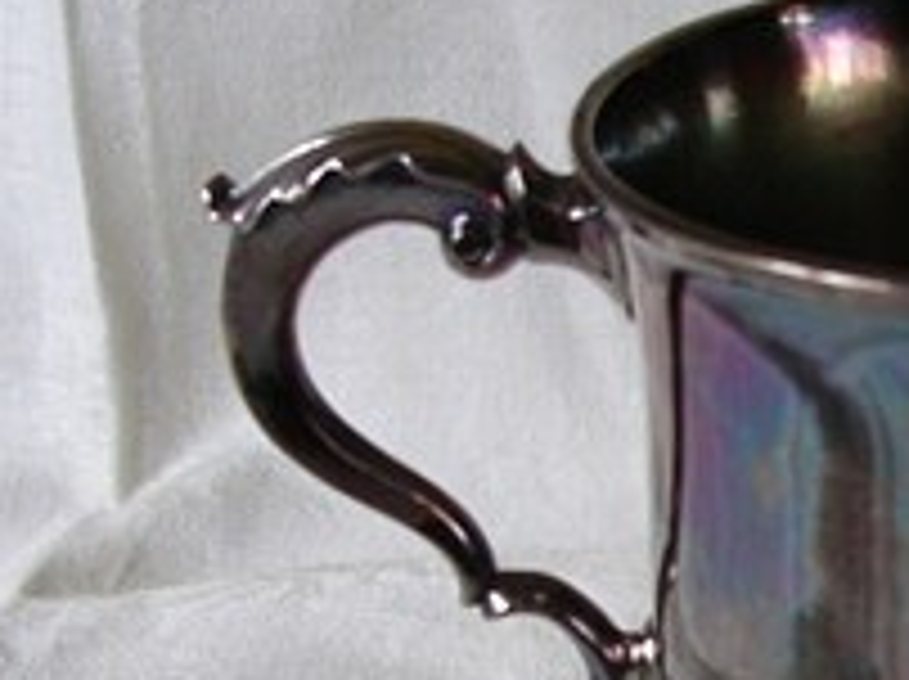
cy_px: 698
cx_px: 1022
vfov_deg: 13.2
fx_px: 2885
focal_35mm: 110
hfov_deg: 17.3
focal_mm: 7.8
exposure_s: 1/40
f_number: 2.8
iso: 125
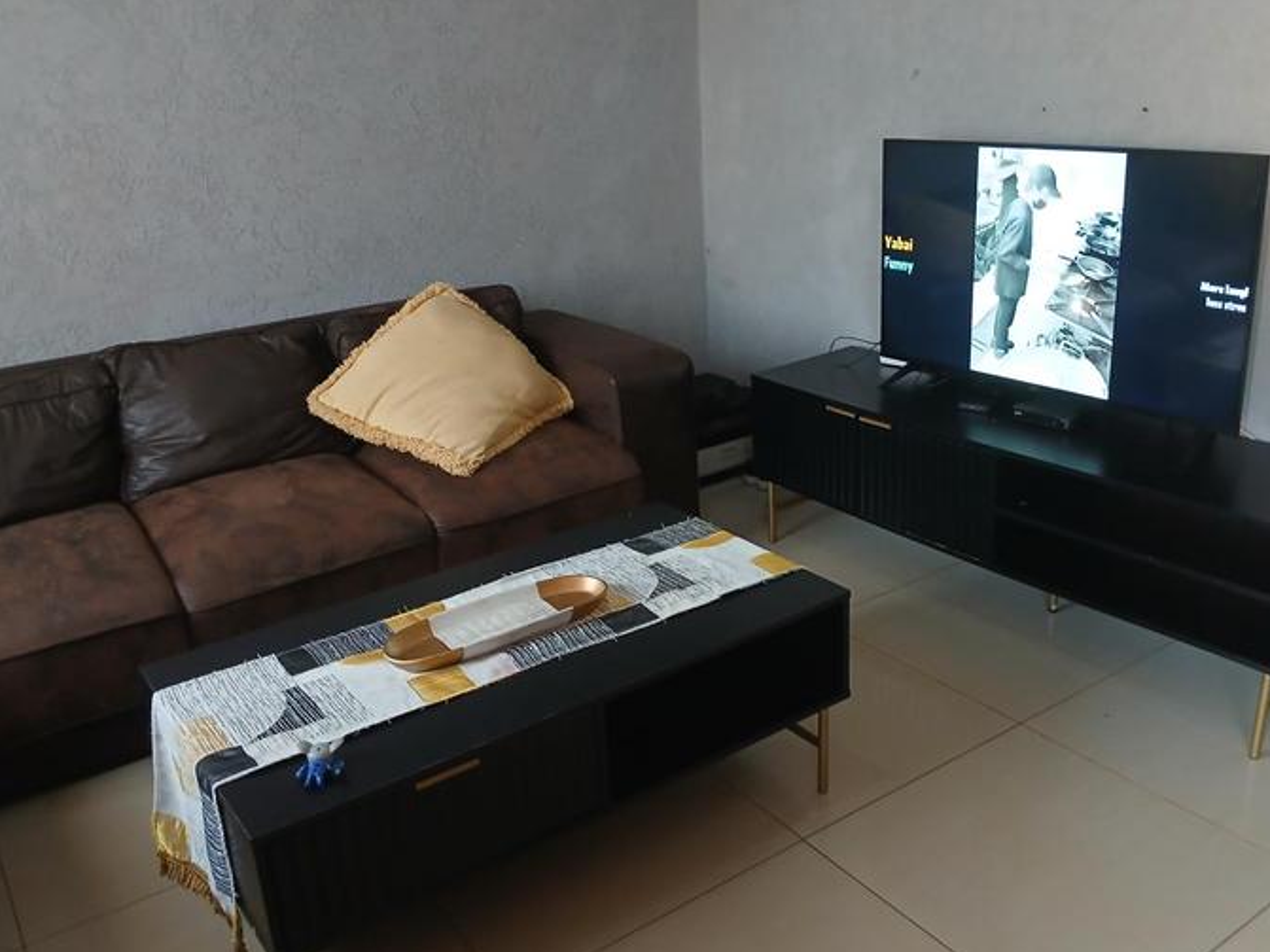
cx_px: 649
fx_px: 1137
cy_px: 469
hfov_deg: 58.4
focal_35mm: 31
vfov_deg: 45.4
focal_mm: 3.98
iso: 400
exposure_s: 1/25
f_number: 1.8
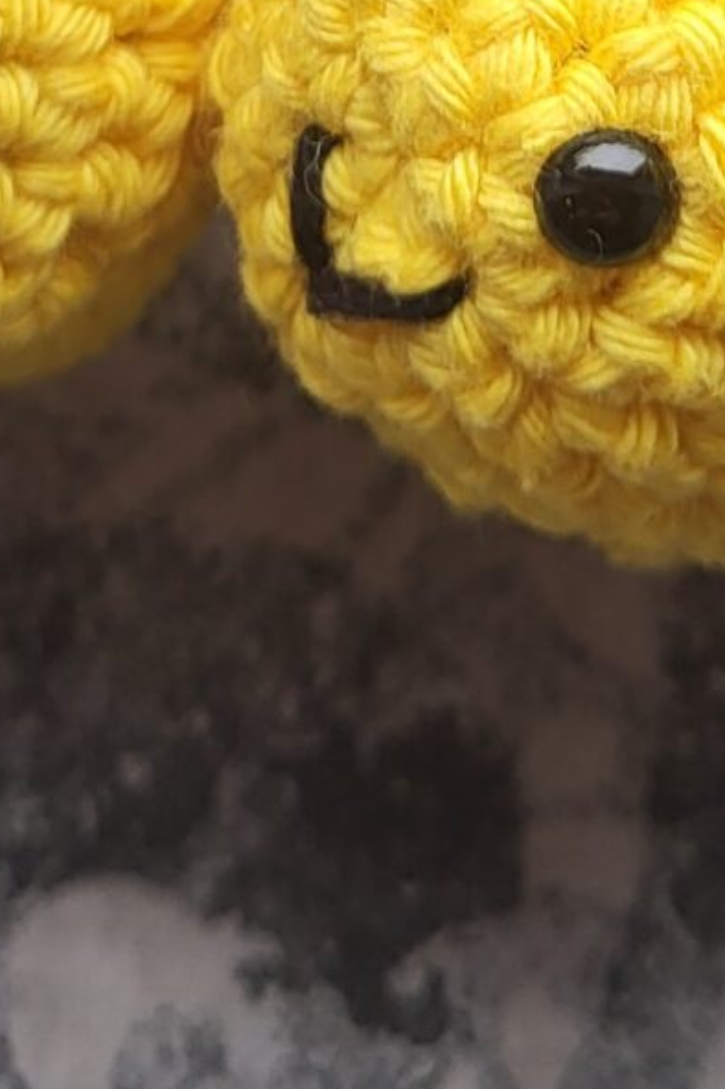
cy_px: -605
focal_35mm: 117
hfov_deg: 11.7
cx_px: 362
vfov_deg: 15.9
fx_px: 3538
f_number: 1.8
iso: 80
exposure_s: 1/100
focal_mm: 5.4
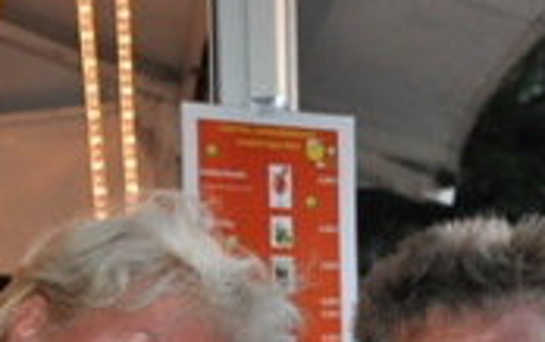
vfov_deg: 9.4
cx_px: 226
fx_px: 2041
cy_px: 449
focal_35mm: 137
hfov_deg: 15.2
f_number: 4.5
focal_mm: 35
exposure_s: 1/60
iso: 800
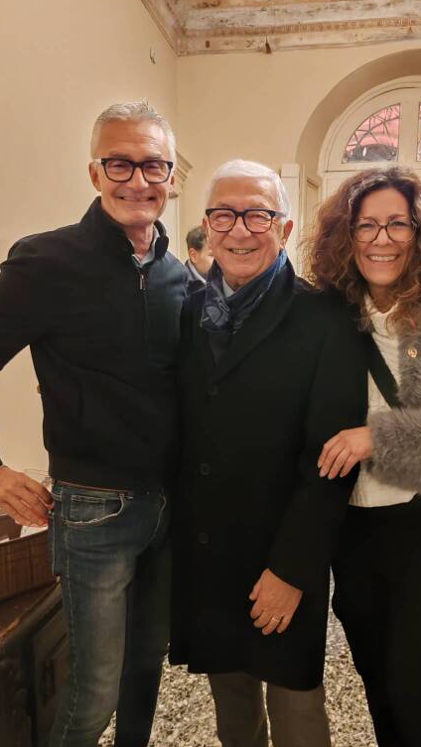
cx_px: 244
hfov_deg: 38.9
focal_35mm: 30
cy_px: 367
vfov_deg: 64.3
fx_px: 595
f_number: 1.9
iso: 5000
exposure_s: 1/33
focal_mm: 6.12
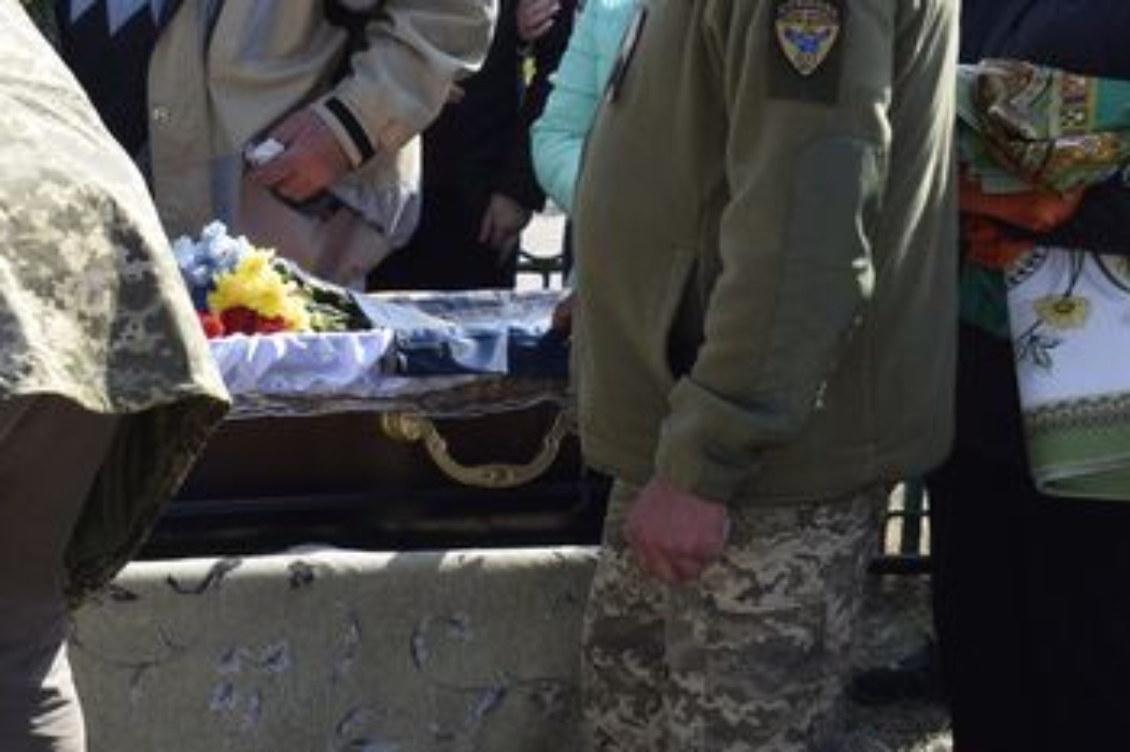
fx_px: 3231
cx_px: 23
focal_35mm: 103
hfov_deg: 19.3
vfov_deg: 13.2
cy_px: 137
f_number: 8
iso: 200
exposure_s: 1/250
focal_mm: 32
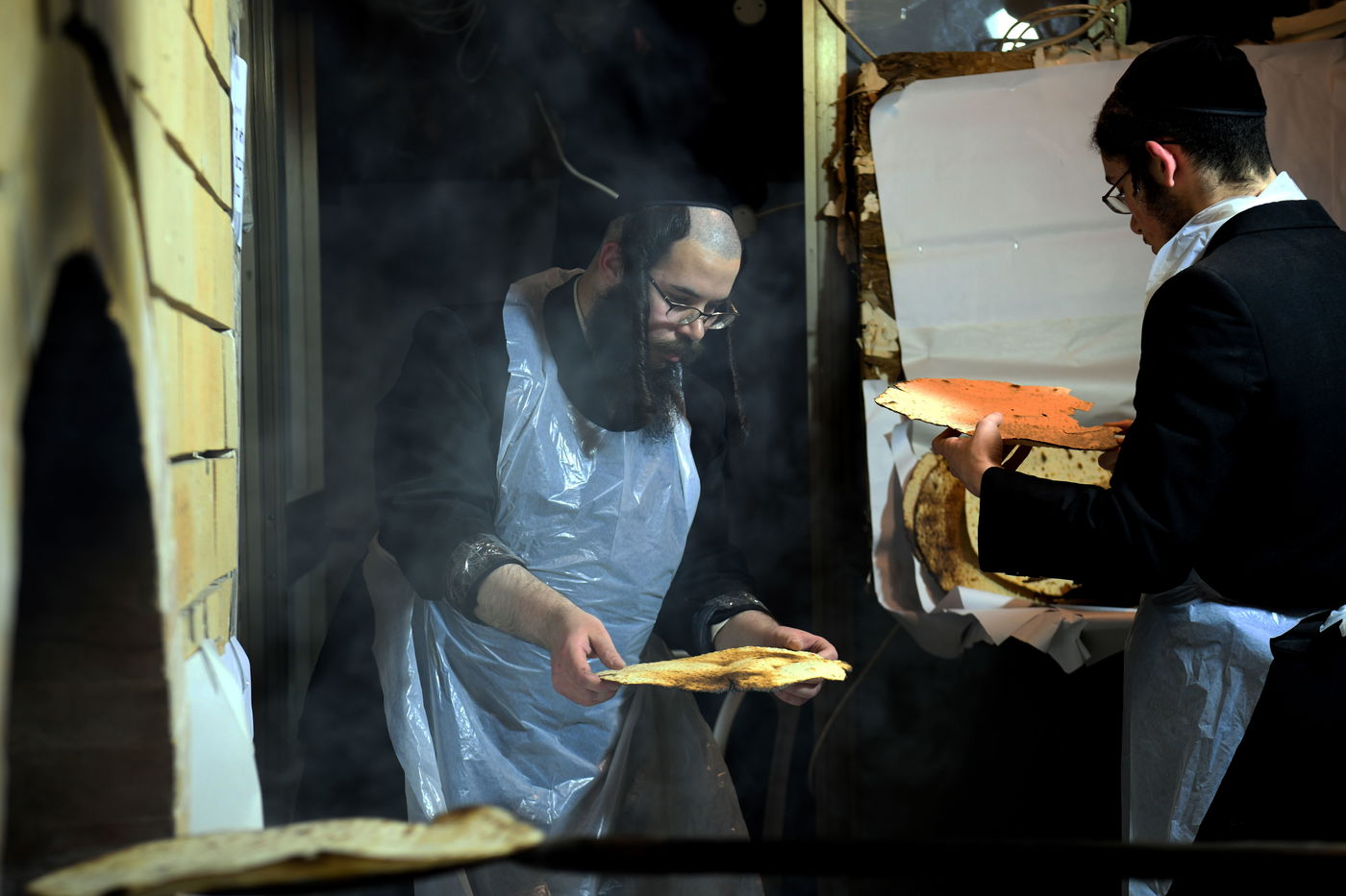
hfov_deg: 28.8
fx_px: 2617
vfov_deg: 19.5
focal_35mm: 70
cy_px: 448
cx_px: 673
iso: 1000
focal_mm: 70
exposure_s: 1/160
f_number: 4.5
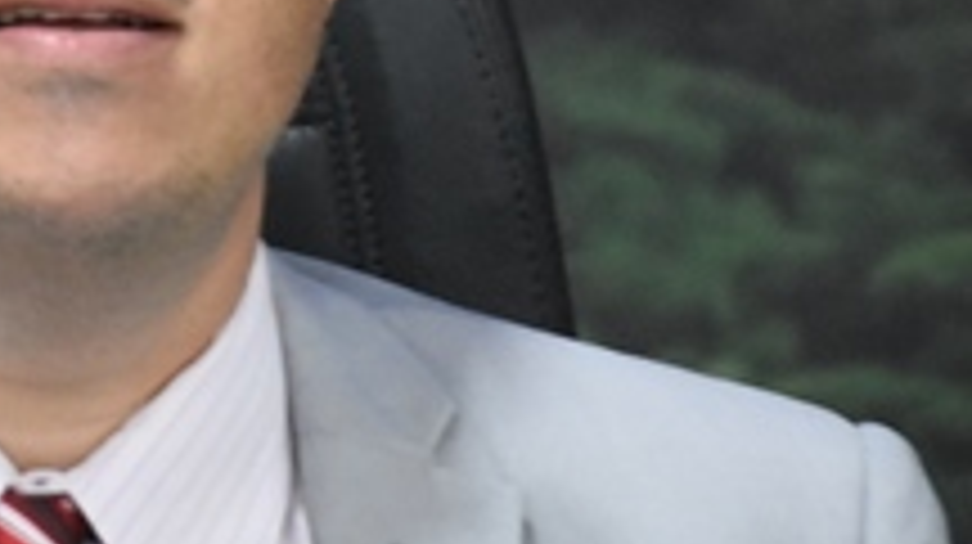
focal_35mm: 933
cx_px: 0
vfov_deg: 1.3
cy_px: 99
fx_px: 24023
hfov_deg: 2.3
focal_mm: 200
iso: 6400
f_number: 5
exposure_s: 1/100
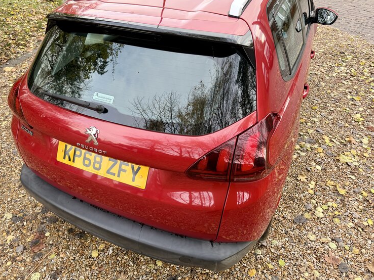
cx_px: 172
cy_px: 129
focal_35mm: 26
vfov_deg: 53.0
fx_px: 281
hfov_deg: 67.2
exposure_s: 1/131
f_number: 1.78
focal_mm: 6.76
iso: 50
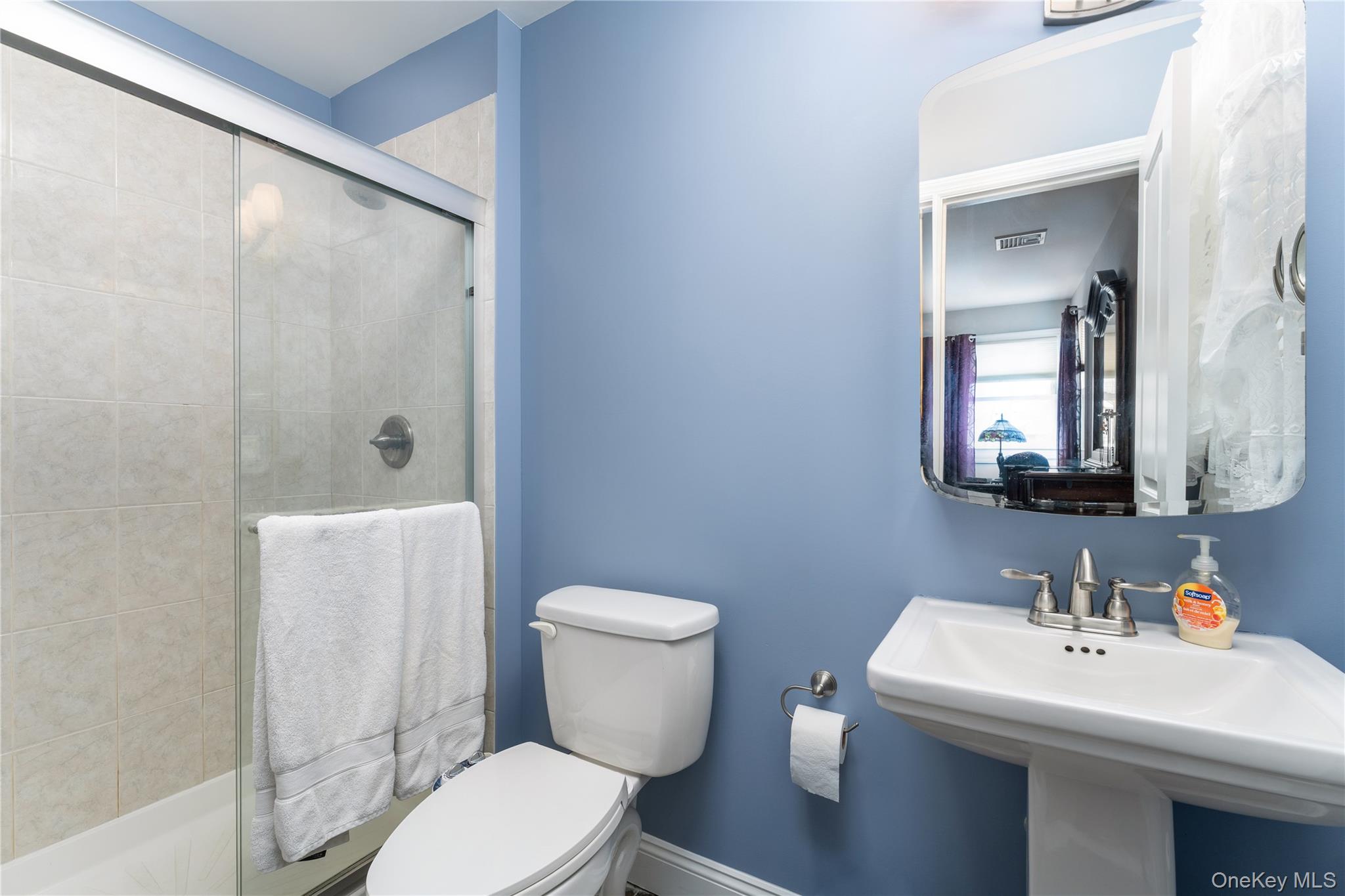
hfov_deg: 97.8
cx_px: 672
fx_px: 586
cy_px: 448
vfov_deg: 74.8
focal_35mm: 16
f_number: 8
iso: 400
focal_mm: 15.7
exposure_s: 1/80
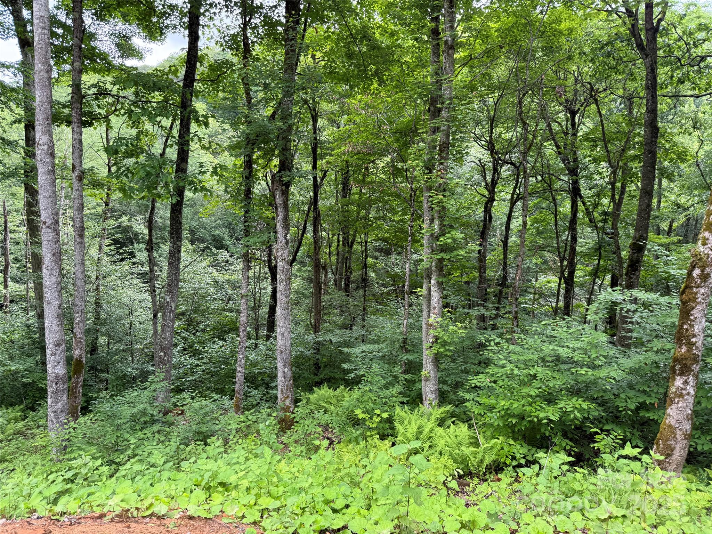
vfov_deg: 56.8
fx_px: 494
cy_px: 267
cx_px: 356
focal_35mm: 24
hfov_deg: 71.6
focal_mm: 6.76
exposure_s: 1/323
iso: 100
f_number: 1.78
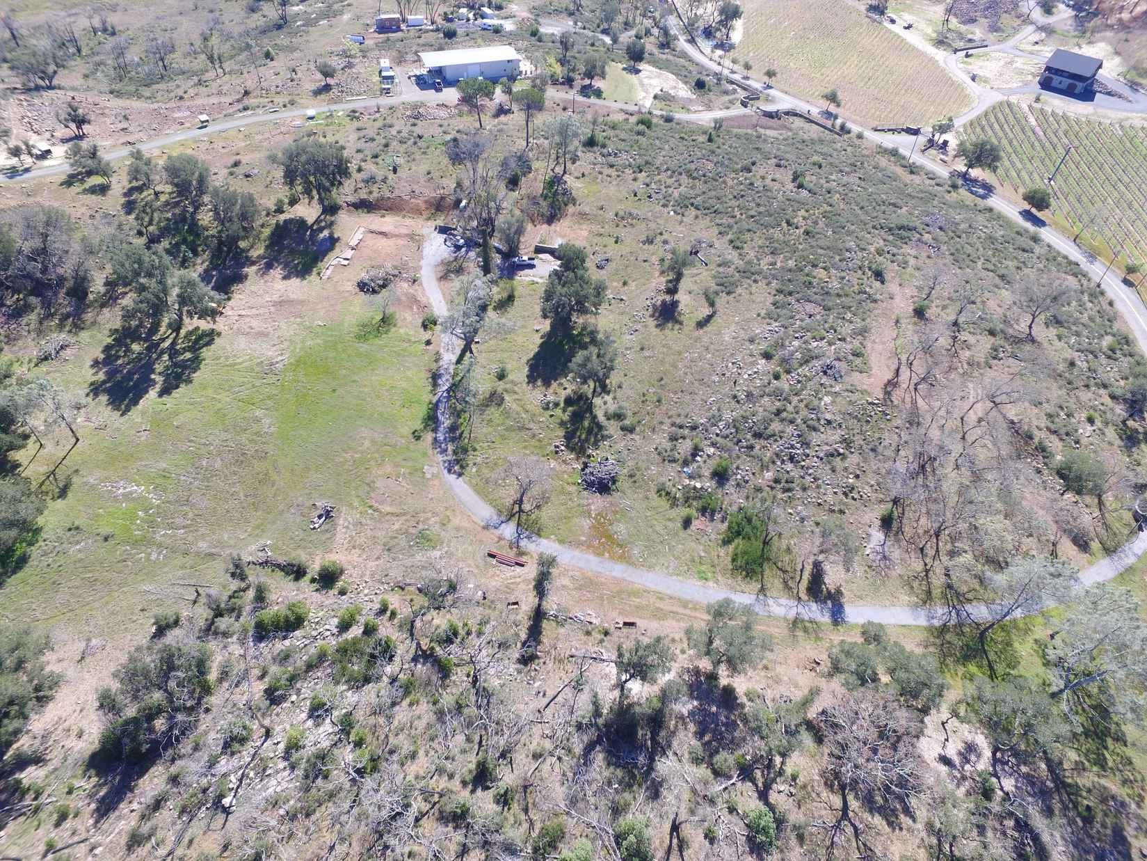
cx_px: 574
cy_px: 430
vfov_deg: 66.0
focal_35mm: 20
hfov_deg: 81.7
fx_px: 663
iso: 100
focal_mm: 3.61
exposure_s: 1/263
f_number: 2.8
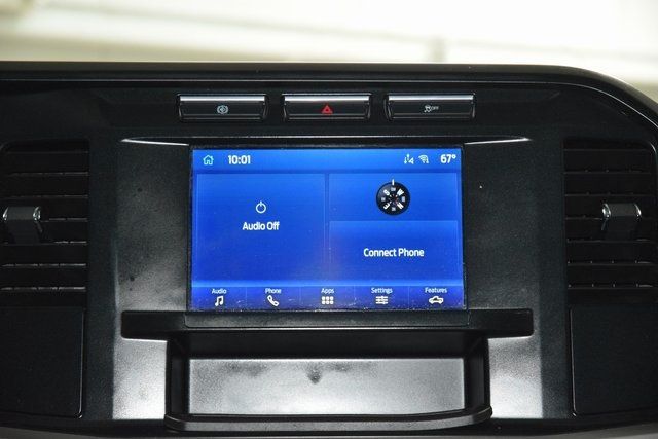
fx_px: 1919
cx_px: 329
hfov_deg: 19.5
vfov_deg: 13.0
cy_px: 220
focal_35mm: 105
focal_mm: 70
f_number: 4.5
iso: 3200
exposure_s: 1/50
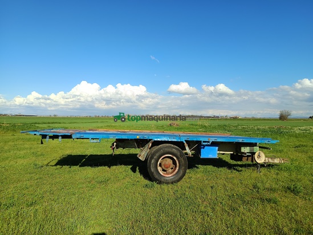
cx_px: 156
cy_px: 118
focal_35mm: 24
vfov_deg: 56.8
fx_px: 217
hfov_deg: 71.6
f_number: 1.7
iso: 51
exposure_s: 1/560
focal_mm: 5.31
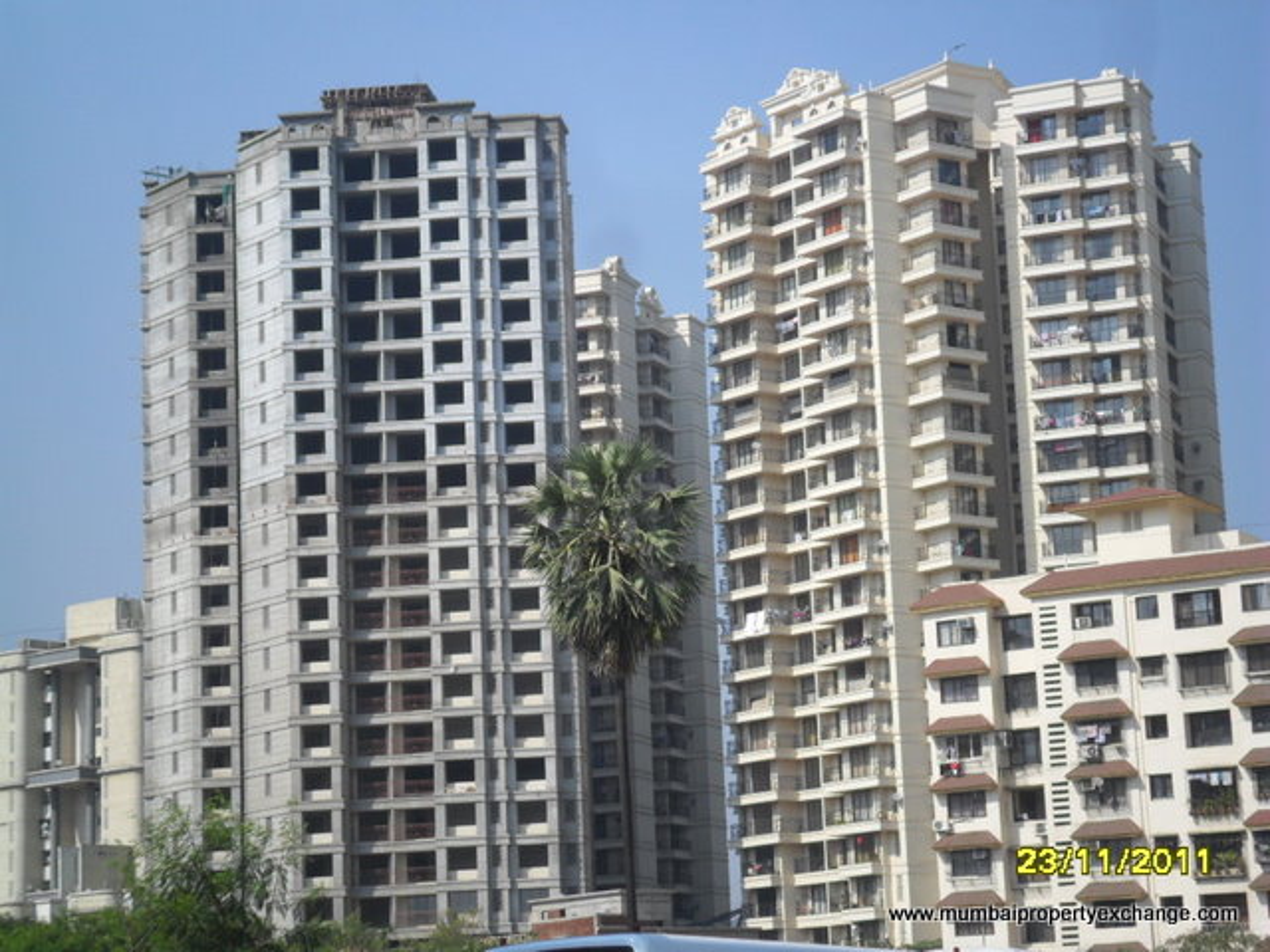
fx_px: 3155
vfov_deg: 17.2
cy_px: 476
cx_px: 635
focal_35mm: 86
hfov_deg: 22.8
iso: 100
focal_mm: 15.4
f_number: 4.3
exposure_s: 1/750
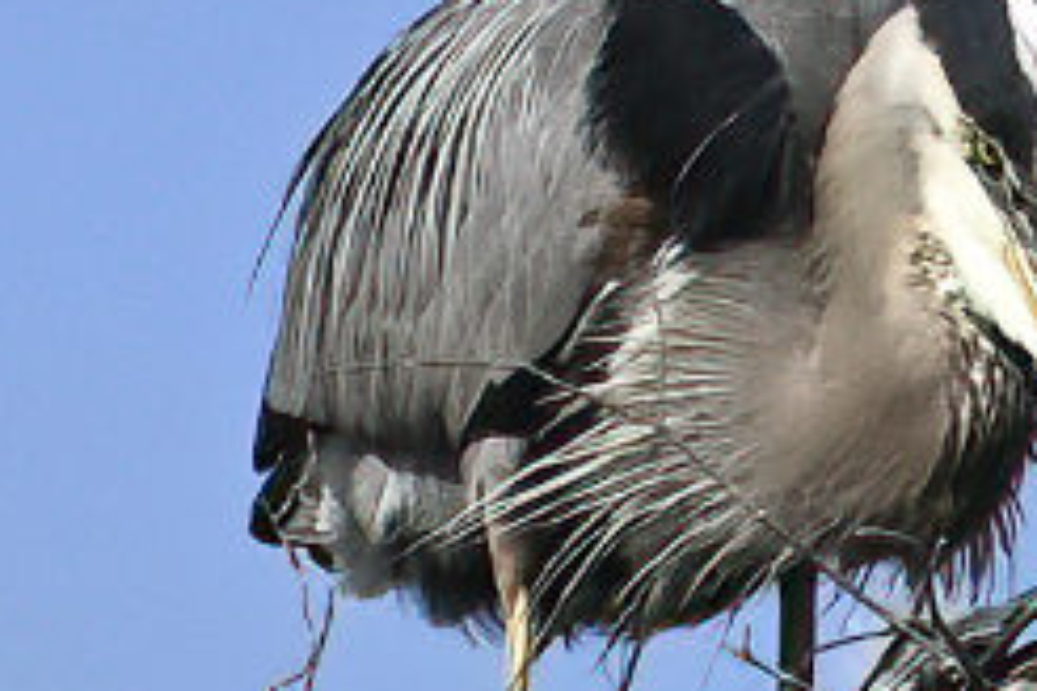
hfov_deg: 1.2
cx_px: 489
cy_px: 1024
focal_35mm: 1758
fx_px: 50636
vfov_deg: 0.8
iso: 800
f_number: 9
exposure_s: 1/2500
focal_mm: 360
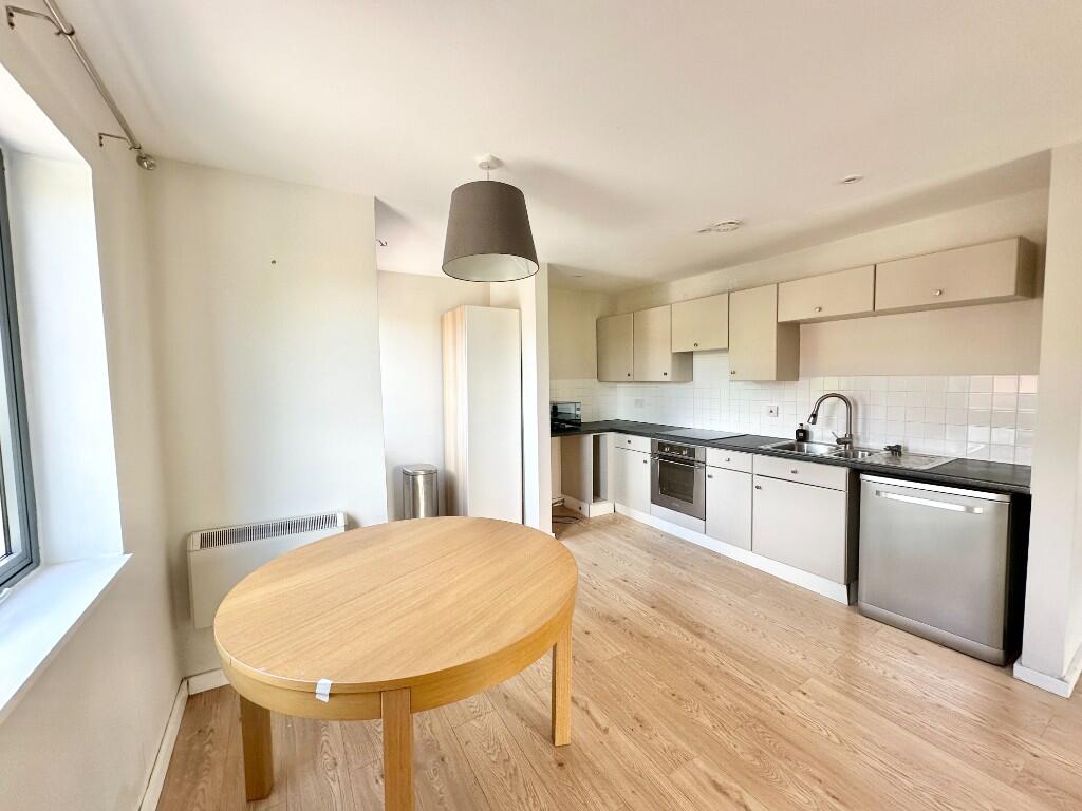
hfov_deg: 102.1
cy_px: 406
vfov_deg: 85.7
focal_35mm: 14
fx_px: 438
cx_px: 541
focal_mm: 2.22
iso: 100
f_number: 2.2
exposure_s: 1/99
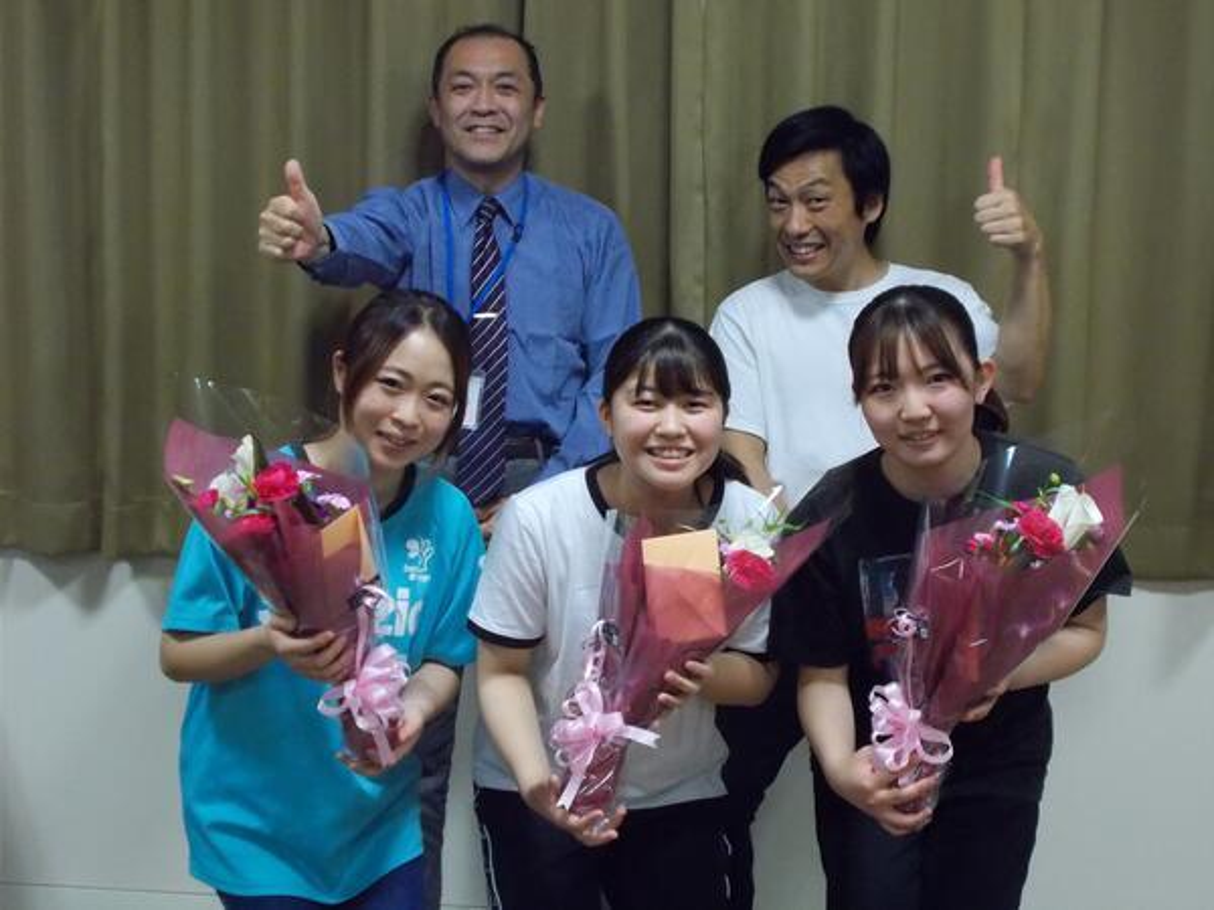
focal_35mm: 58
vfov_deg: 25.2
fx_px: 2034
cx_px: 607
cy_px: 455
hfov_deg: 33.2
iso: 800
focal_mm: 10.3
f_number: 4.9
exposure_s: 1/60
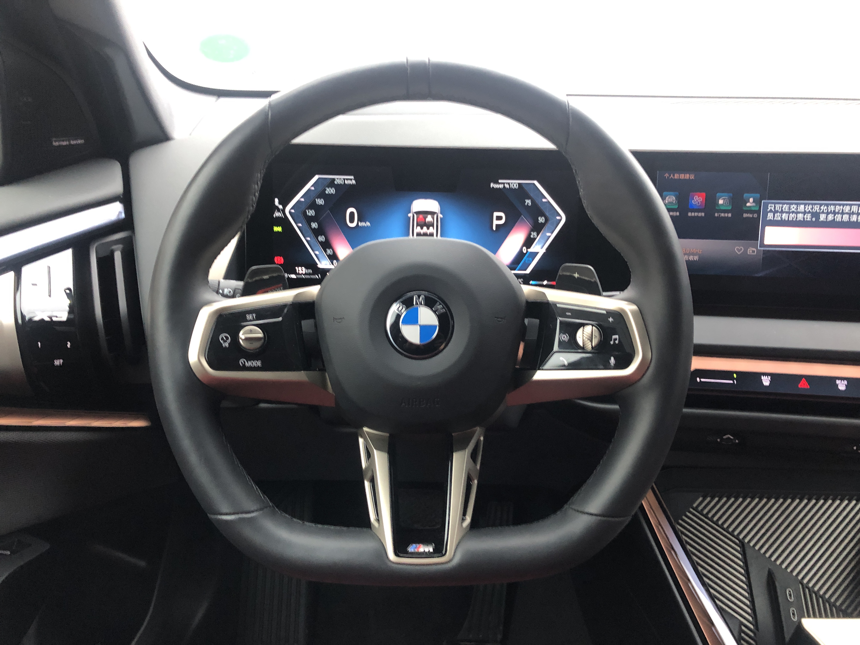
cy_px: 322
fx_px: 696
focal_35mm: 28
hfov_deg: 63.4
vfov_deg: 49.7
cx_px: 430
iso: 80
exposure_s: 1/16
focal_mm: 4
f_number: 1.8
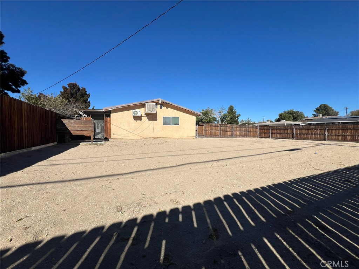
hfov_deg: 106.2
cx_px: 180
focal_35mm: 13
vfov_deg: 89.9
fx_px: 135
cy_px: 134
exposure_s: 1/4386
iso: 40
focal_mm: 1.57
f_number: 1.8
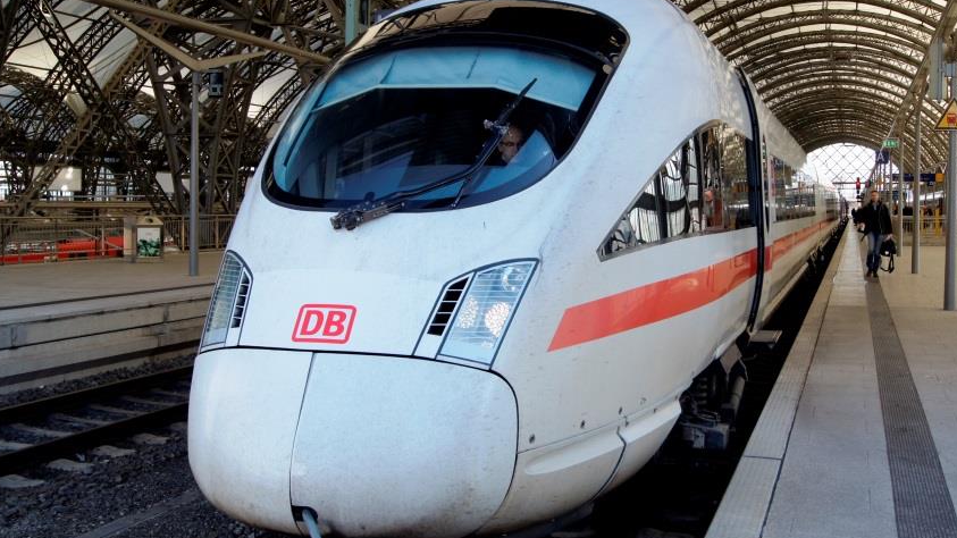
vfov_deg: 28.3
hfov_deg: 48.3
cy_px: 234
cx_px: 509
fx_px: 1066
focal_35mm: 42
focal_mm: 22
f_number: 9
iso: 200
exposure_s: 1/80
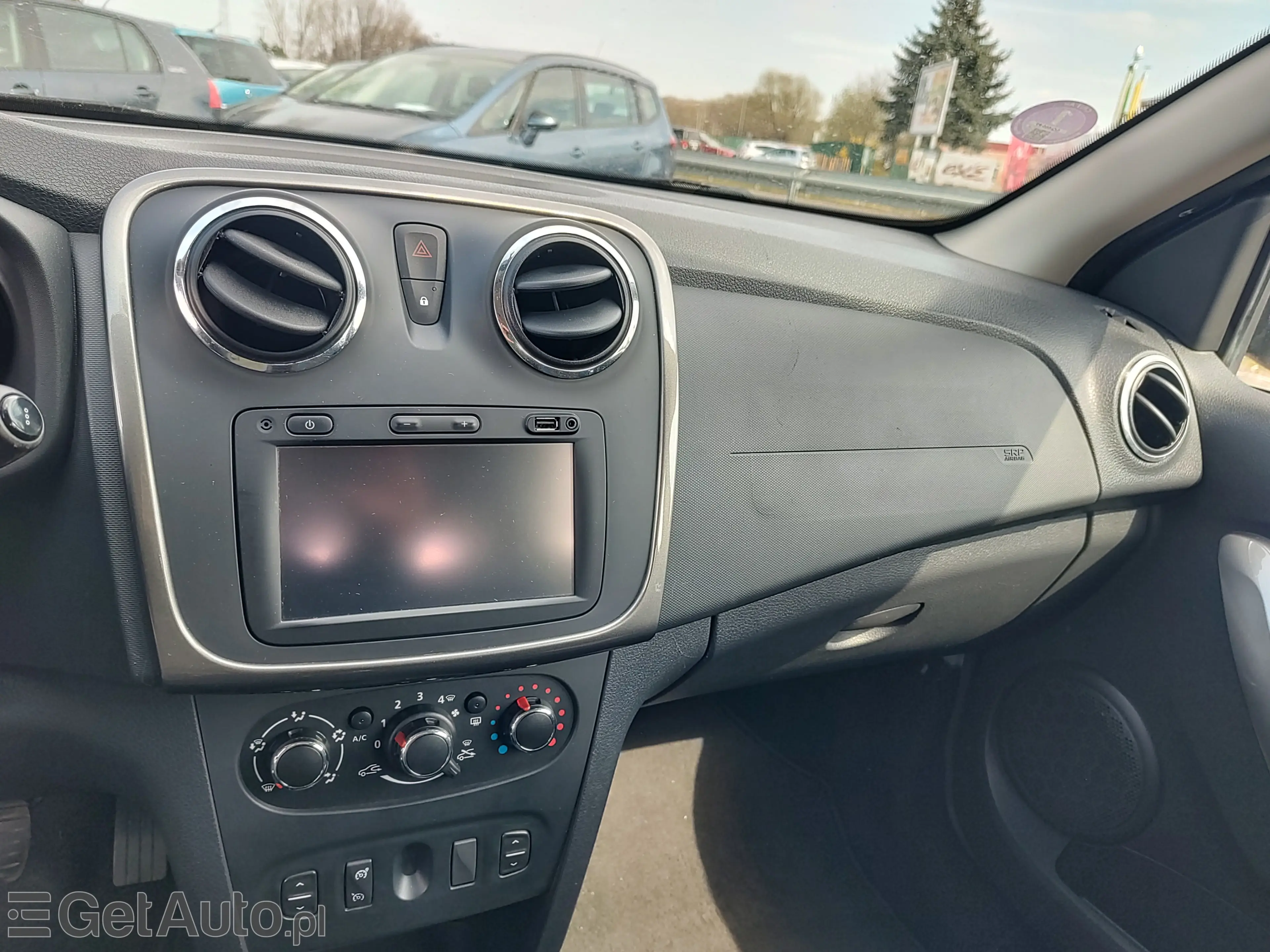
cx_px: 635
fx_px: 844
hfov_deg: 73.9
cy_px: 476
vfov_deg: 58.9
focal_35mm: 23
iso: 100
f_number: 1.8
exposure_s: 1/276
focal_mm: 5.56
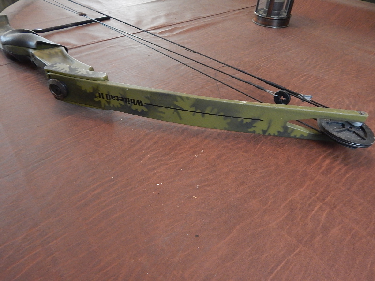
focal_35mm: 22
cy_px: 140
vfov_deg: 61.1
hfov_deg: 76.4
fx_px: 238
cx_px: 188
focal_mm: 4
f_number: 3
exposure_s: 1/25
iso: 400
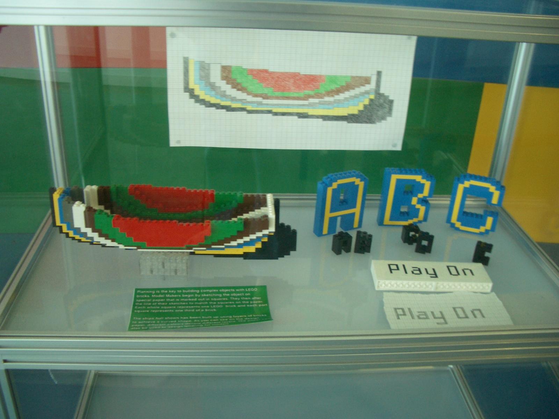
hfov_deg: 52.6
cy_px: 210
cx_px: 280
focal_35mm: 35
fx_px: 565
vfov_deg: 40.7
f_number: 2.6
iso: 100
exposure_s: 1/15
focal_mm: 5.8
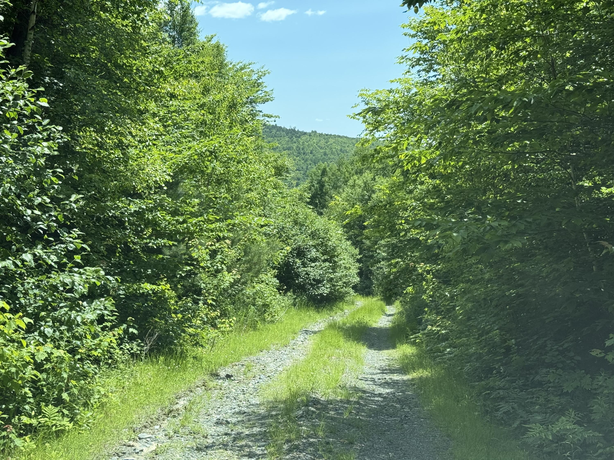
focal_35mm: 48
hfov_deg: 39.7
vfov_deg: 30.3
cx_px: 307
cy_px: 230
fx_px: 851
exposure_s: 1/1795
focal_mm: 6.76
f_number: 1.78
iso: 64
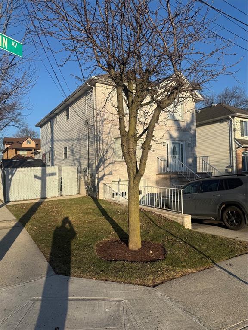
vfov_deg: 71.6
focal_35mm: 24
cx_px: 124
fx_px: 229
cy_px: 165
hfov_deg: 56.8
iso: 80
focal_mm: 6.76
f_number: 1.78
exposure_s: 1/4405
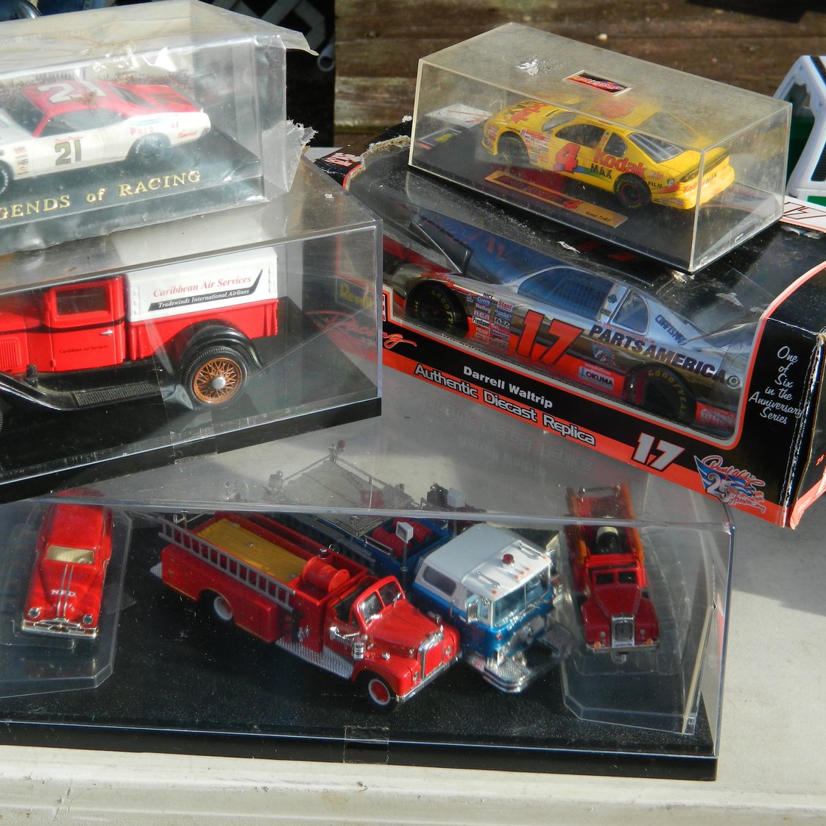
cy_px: 416
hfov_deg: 30.5
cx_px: 320
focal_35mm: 56
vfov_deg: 30.6
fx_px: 1512
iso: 80
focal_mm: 8.4
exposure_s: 1/250
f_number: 3.6
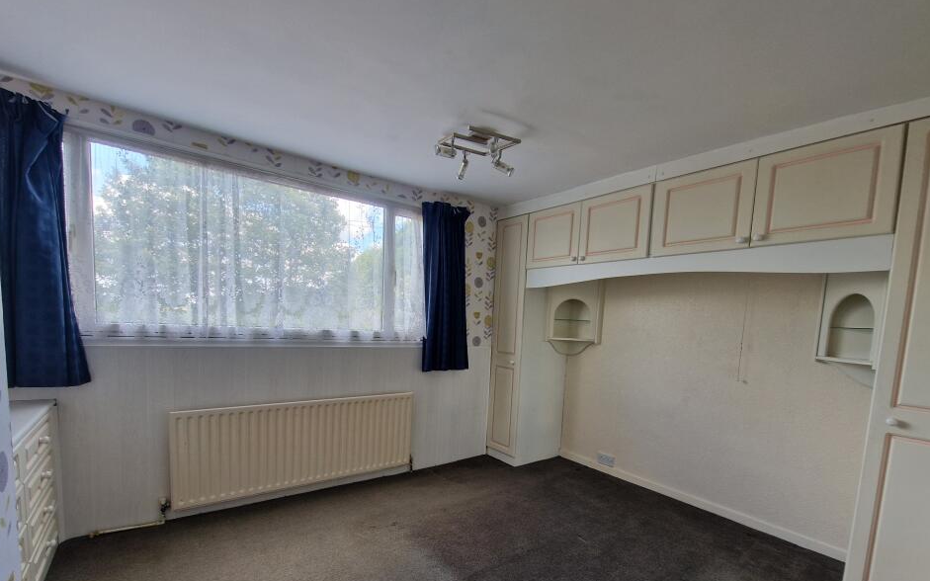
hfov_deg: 101.5
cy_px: 359
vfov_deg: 73.7
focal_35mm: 15
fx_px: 380
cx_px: 459
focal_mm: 2.2
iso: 64
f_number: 2.2
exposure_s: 1/50
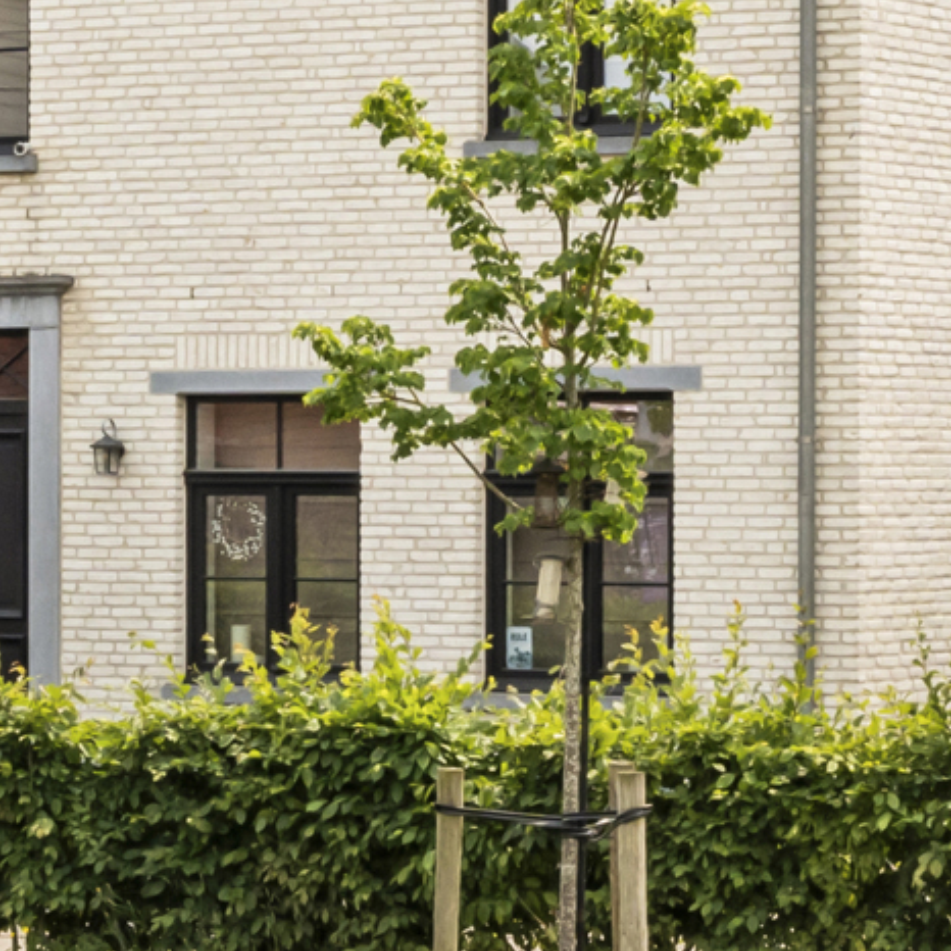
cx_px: 324
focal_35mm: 138
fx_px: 4289
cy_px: -204
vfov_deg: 12.3
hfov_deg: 12.6
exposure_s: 1/200
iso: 400
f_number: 20
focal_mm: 35
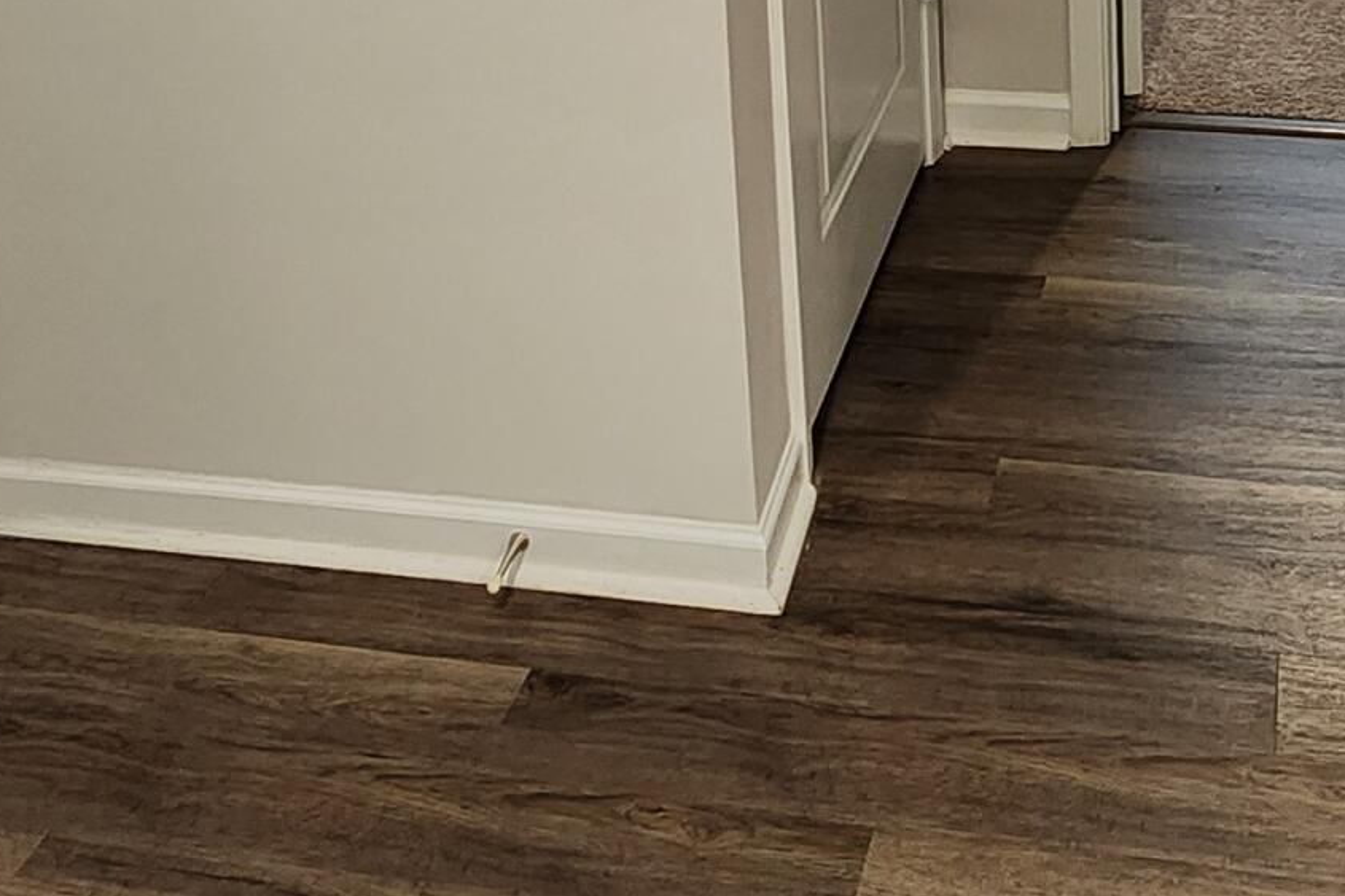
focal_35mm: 48
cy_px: -407
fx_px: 1793
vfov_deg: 23.2
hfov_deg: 40.3
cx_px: 963
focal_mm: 2.2
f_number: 2.2
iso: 320
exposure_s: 1/30
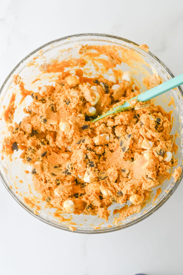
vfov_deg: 39.6
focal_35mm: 50
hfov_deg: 26.9
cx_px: 92
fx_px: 382
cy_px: 138
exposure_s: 1/250
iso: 640
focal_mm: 50
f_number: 5
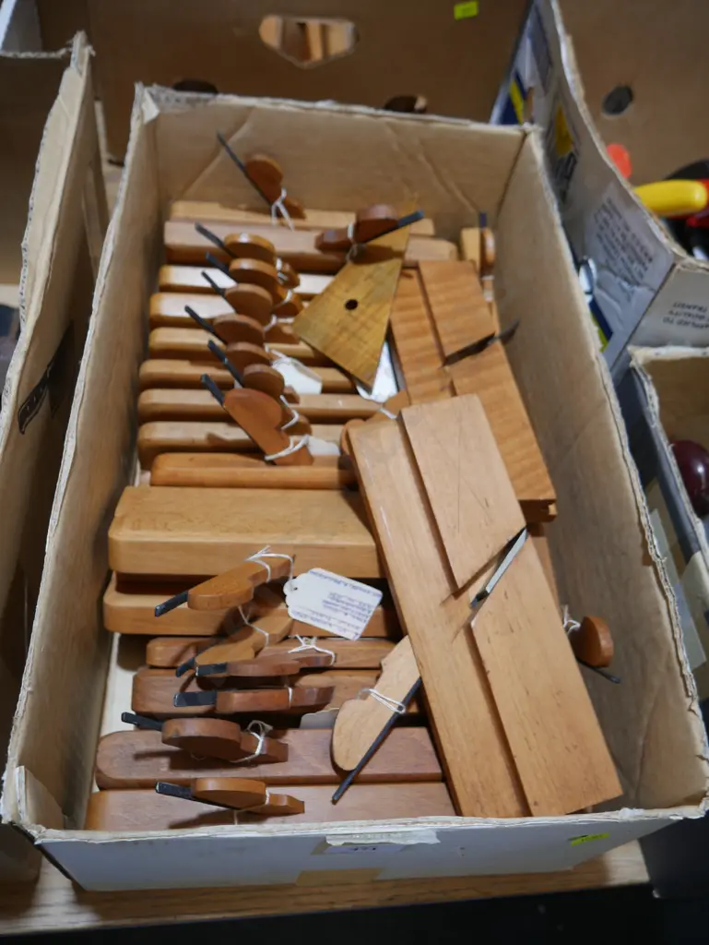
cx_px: 354
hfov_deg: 49.8
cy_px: 472
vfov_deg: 63.4
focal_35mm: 28
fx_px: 764
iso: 200
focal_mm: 14
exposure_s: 1/80
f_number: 3.5
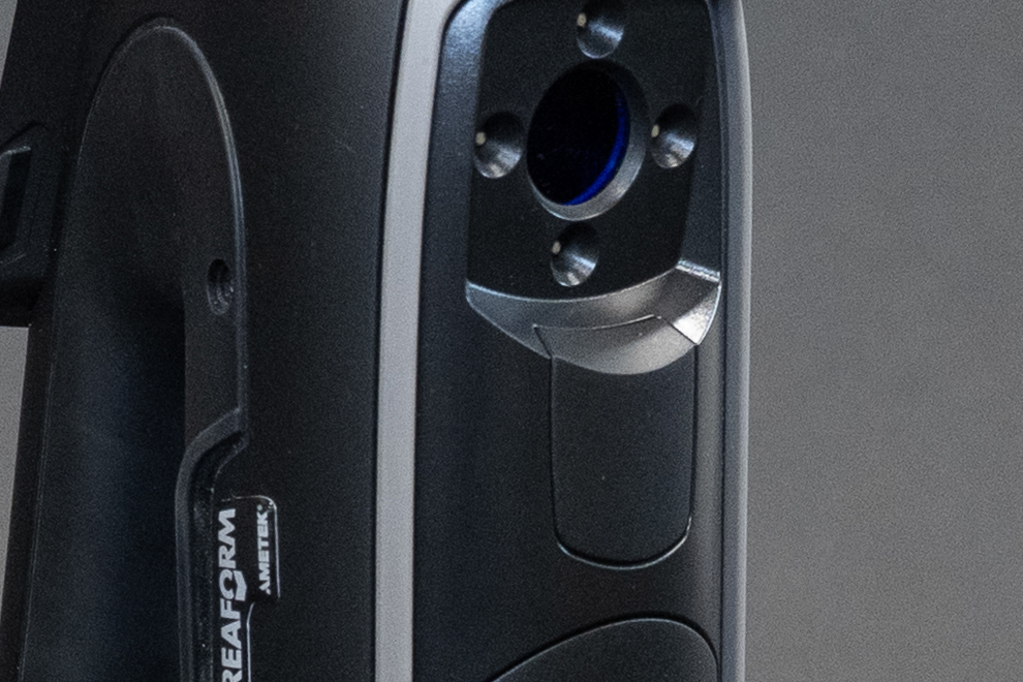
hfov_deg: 12.3
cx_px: 454
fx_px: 4745
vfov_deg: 8.2
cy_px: 756
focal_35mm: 167
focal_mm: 28
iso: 1250
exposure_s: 1/50
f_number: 5.6
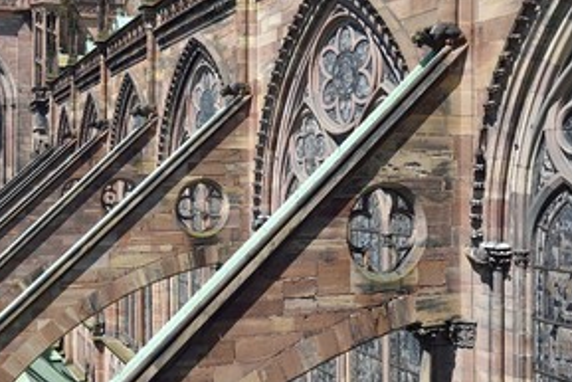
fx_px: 715
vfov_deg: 29.9
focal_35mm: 45
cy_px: 170
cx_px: 228
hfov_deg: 43.4
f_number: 11
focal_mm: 31
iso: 200
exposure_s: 1/250
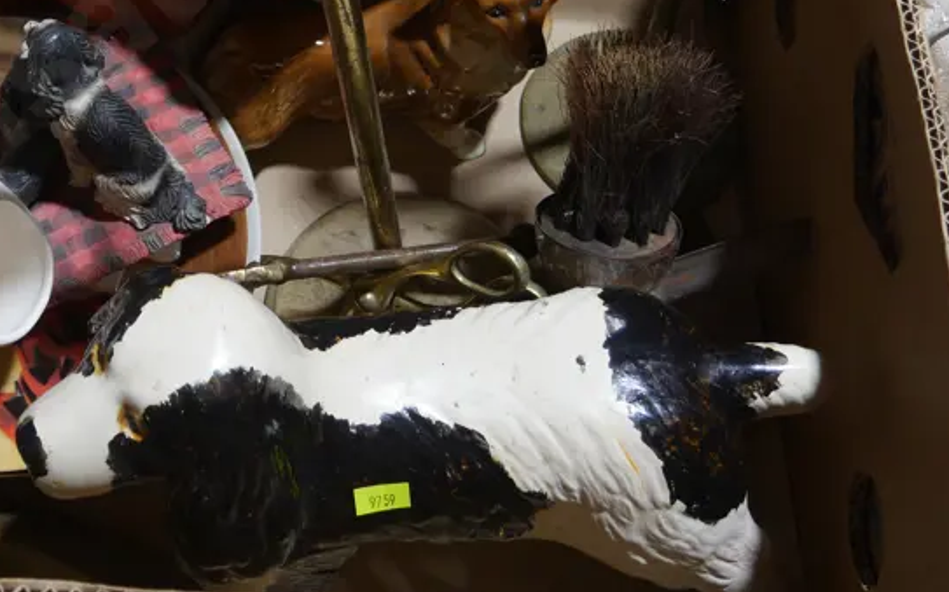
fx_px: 1758
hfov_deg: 29.5
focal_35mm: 68
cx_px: 192
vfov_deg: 18.5
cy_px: -36
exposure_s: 1/60
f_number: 4
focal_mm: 17
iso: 250
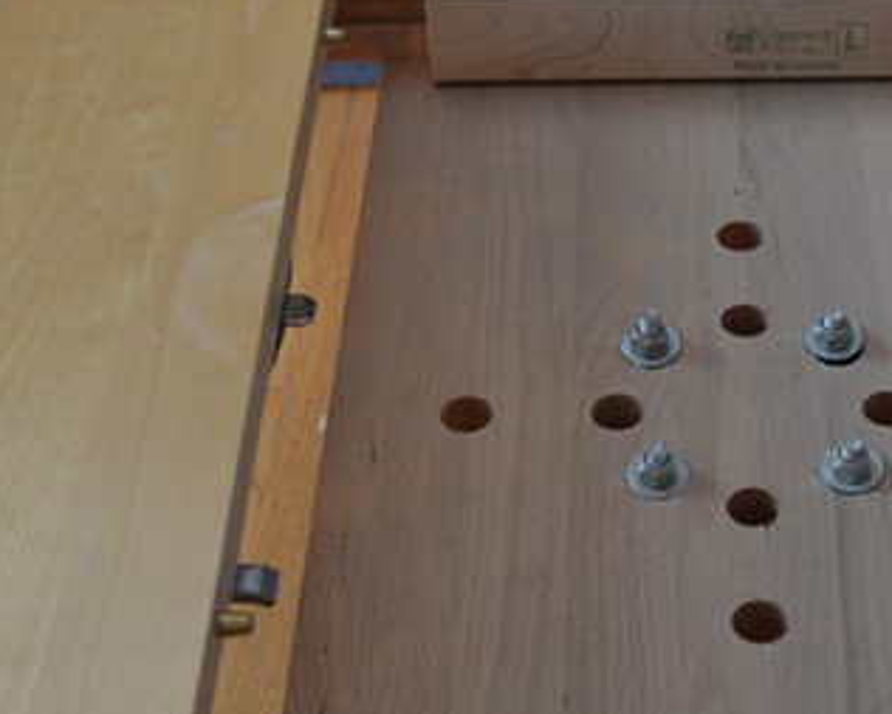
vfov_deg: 18.9
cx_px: 751
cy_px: 466
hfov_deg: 23.1
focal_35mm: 81
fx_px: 2139
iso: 400
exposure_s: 1/80
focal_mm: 26
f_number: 4.2
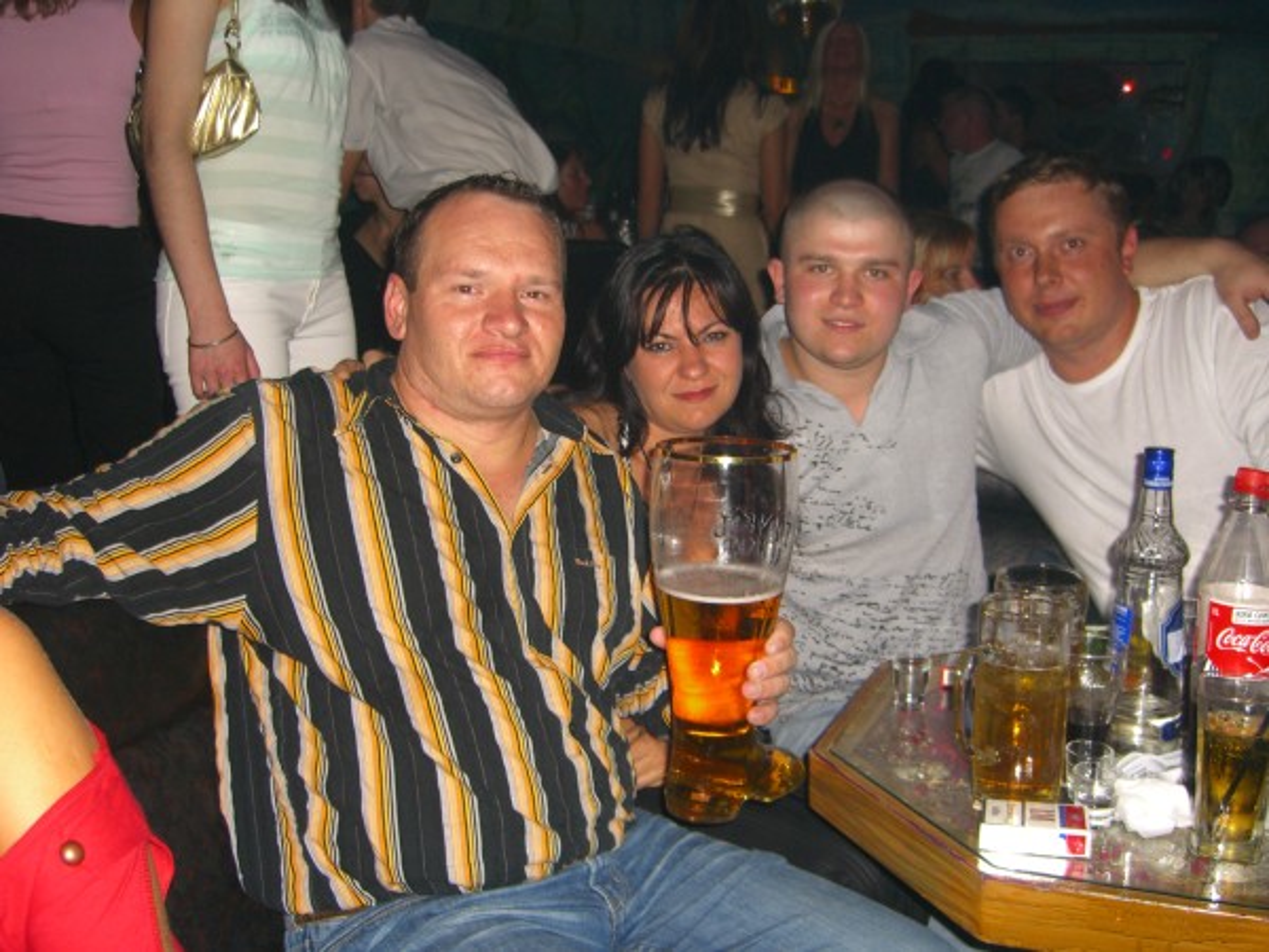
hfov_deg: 49.0
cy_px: 476
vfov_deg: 37.7
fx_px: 1393
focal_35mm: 38
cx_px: 634
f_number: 2.8
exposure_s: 1/60
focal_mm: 7.9
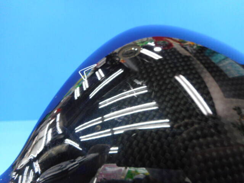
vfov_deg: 54.9
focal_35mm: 25
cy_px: 92
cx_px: 122
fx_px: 176
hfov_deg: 69.4
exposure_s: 1/30
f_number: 3.7
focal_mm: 4.5
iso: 280
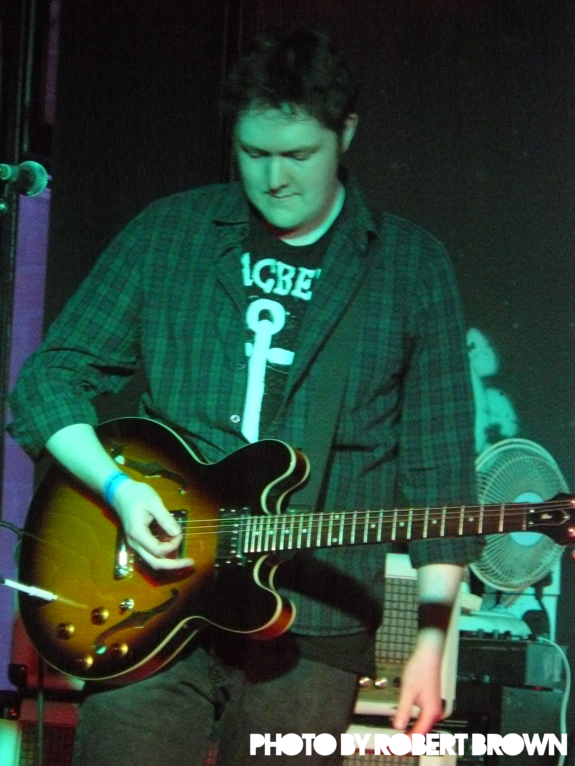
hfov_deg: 5.0
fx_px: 6556
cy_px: 383
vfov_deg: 6.7
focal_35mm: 296
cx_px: 288
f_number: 3.3
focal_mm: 49.3
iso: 800
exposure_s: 1/13
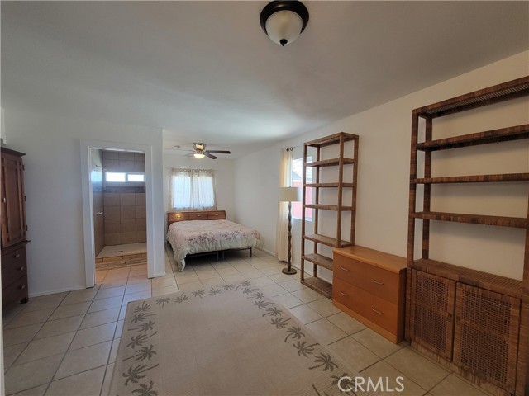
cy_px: 198
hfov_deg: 106.2
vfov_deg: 89.9
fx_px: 199
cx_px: 264
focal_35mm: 13
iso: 250
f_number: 2.2
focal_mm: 2.2
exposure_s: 1/60
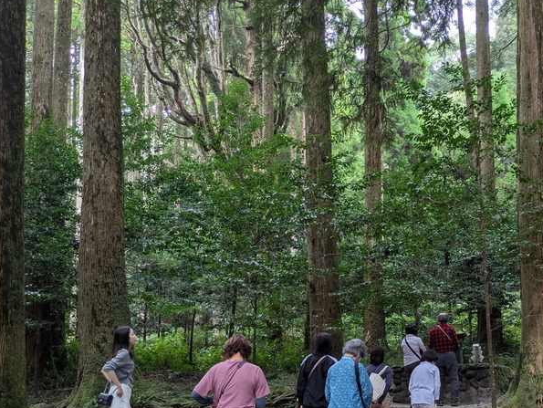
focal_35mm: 42
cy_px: 287
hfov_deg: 43.9
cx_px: 379
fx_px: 659
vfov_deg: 33.9
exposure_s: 1/120
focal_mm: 5.43
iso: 104
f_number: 1.89
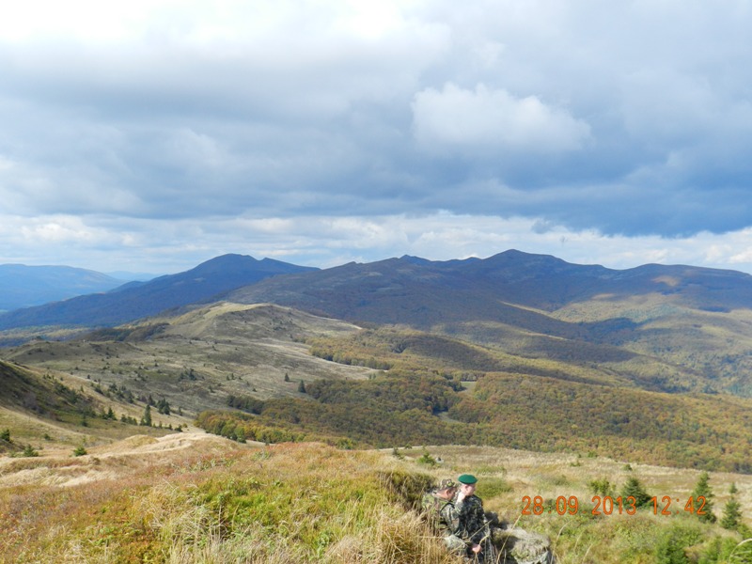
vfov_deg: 37.7
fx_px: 826
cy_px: 282
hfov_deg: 49.0
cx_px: 376
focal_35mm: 38
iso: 160
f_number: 4
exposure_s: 1/800
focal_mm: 6.7
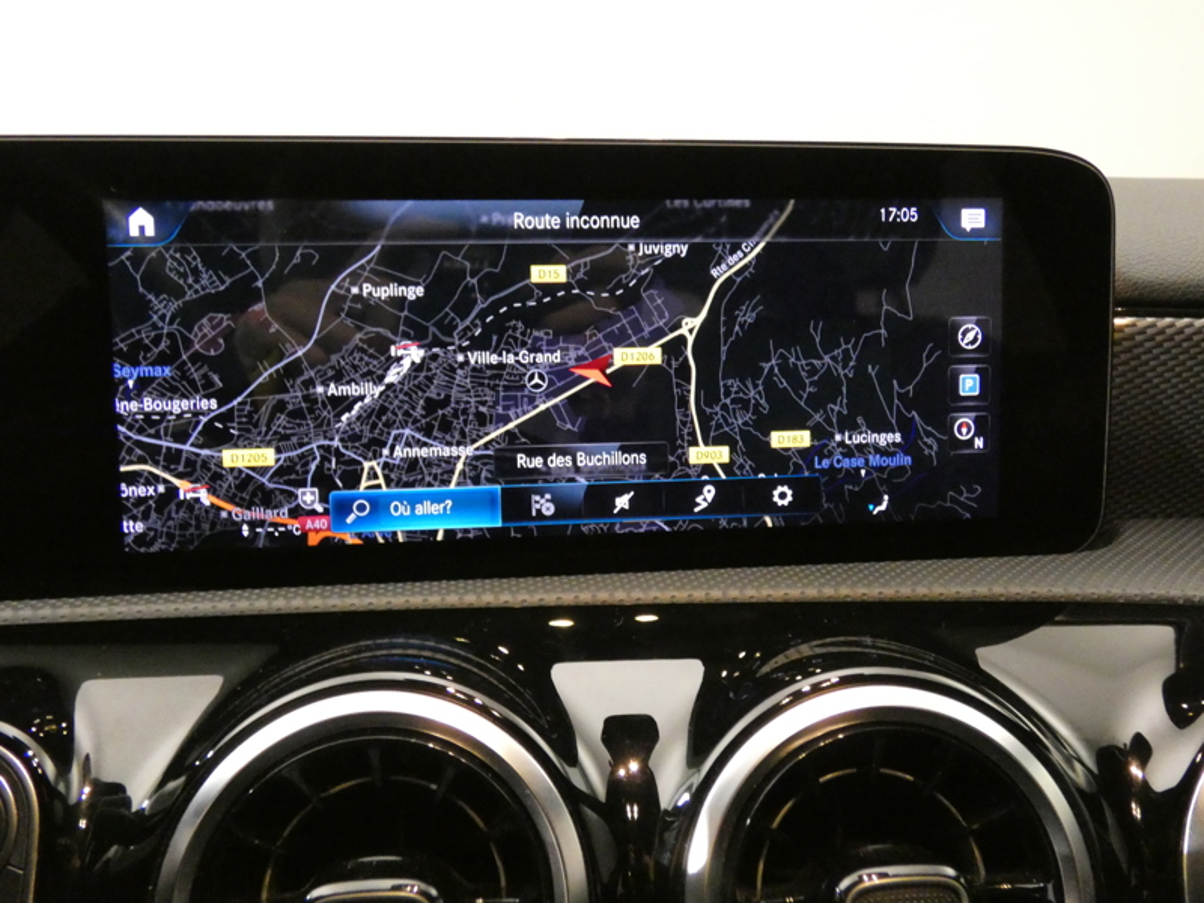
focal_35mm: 31
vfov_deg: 45.4
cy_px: 452
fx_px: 1078
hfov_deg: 58.4
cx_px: 602
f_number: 3.3
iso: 1600
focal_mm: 5.5
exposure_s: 1/25
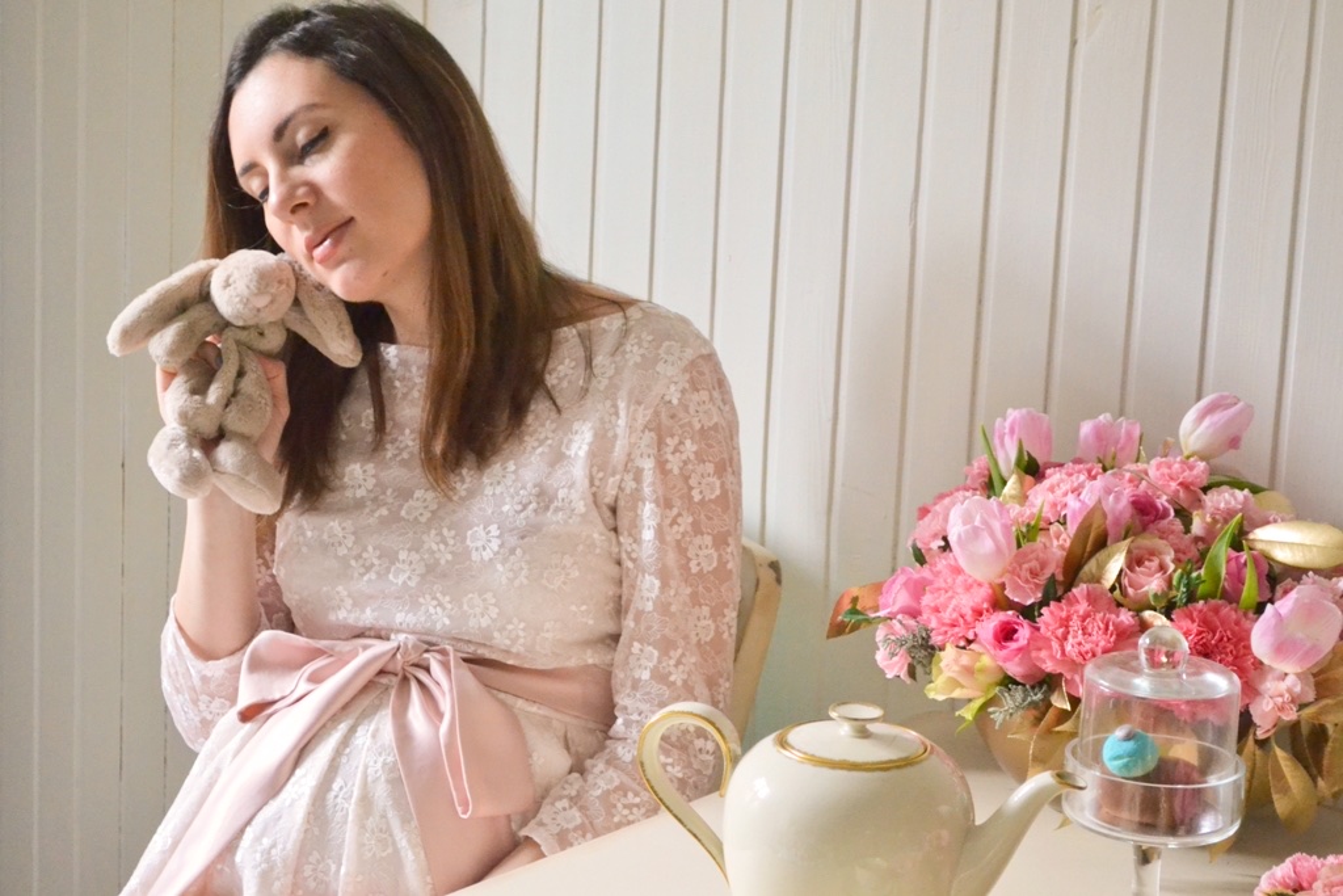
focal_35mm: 72
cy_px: 448
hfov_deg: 28.1
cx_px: 672
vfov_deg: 18.9
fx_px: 2686
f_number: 5.3
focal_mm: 48
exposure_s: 1/80
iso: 3200
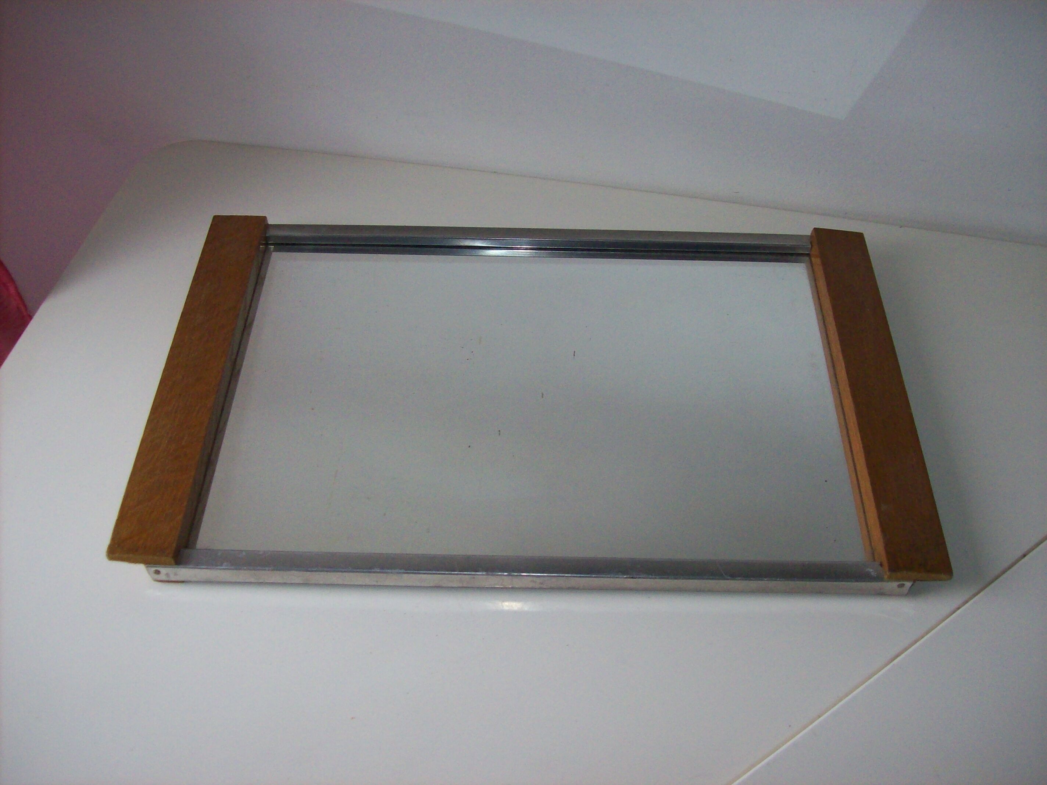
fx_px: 1088
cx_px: 524
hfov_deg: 51.4
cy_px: 392
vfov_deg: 39.6
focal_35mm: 36
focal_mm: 6
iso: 200
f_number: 2.7
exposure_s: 1/64
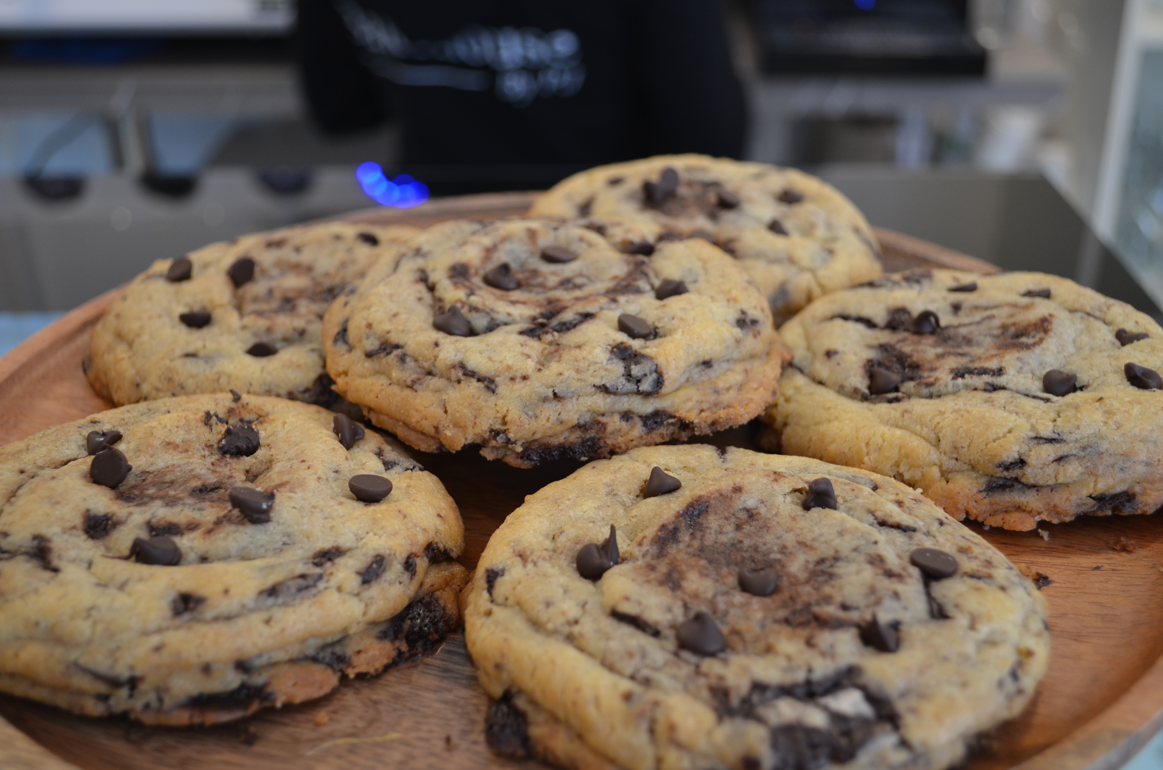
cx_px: 582
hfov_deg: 43.7
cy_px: 385
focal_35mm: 45
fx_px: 1451
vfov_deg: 29.7
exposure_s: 1/60
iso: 450
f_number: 4.5
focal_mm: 30
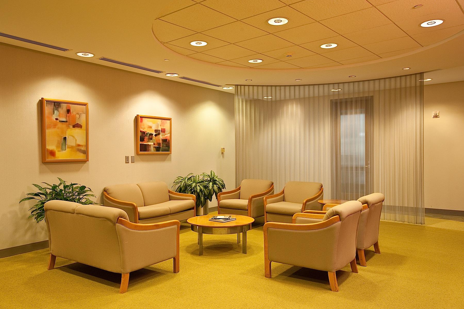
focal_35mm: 28
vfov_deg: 46.4
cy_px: 154
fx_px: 361
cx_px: 232
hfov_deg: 65.5
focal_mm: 28
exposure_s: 1/10
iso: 400
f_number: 9
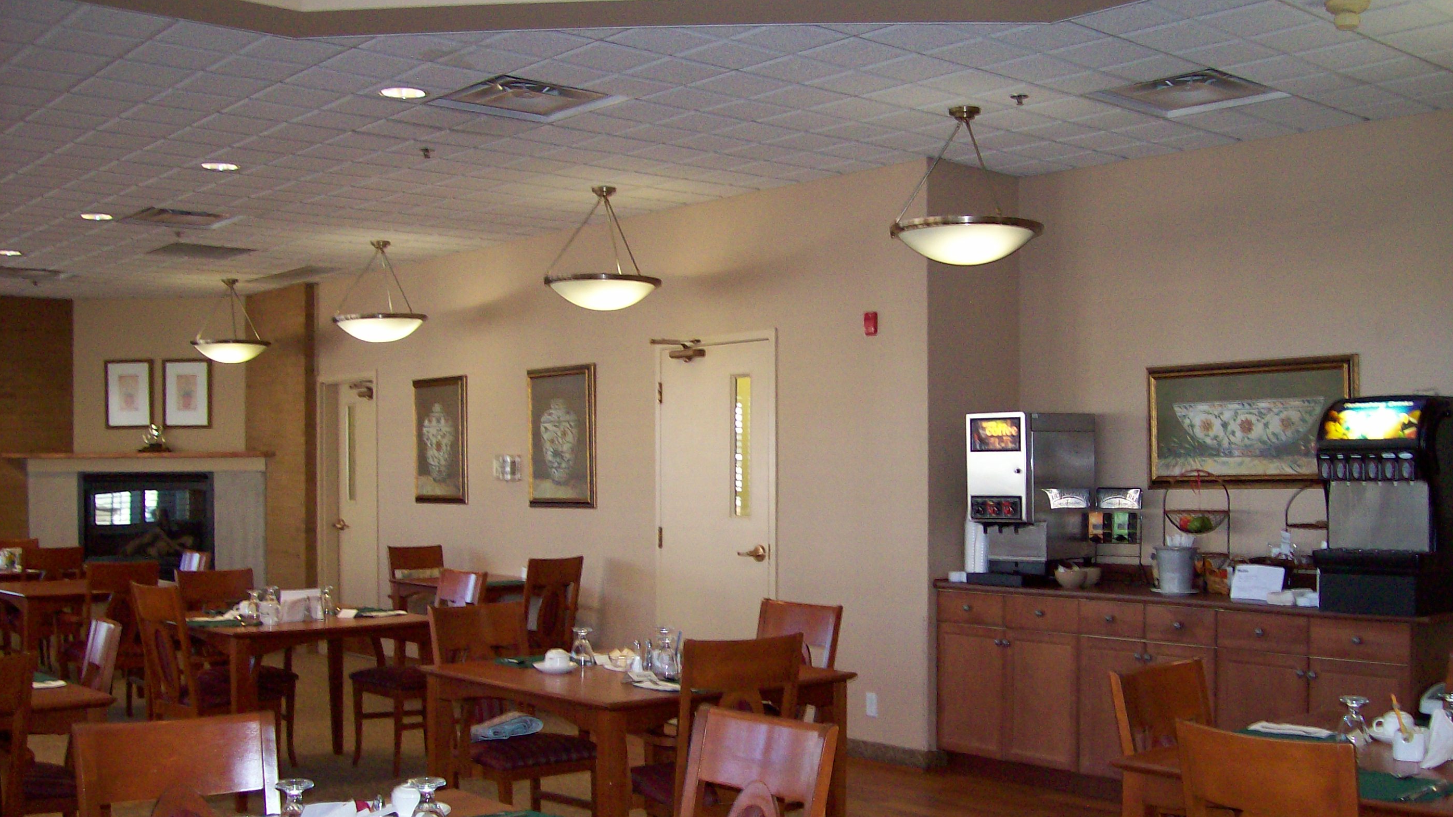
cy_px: 515
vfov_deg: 29.6
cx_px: 736
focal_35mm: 40
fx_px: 1541
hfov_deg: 50.5
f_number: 2.7
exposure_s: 1/64
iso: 140
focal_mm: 6
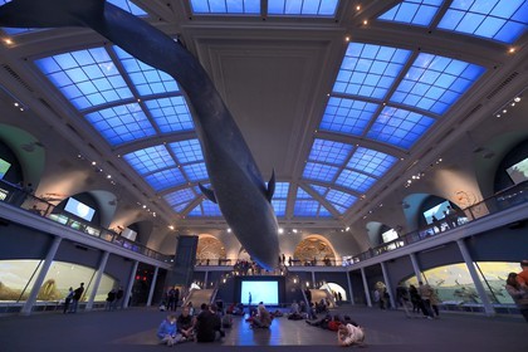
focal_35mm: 14
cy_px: 176
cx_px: 264
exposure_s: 1/8
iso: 1600
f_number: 4
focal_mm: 14
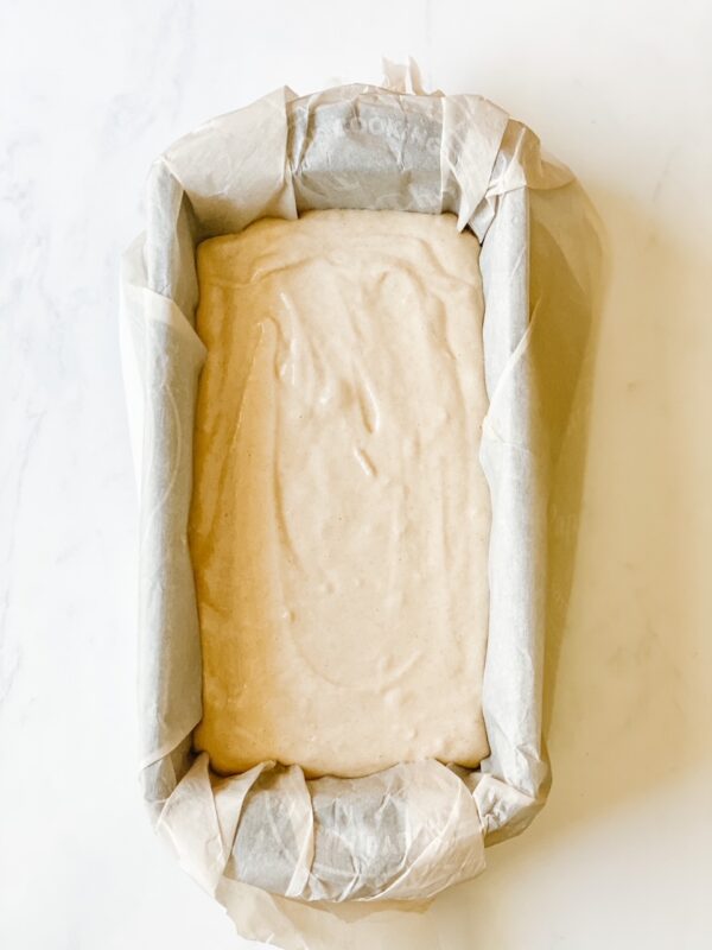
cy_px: 475
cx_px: 356
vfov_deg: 36.8
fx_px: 1426
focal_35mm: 52
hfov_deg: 28.0
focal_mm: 6
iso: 100
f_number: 2
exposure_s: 1/120
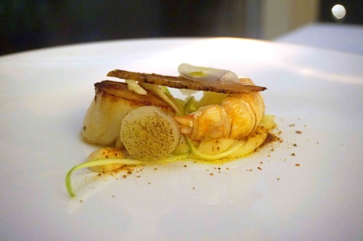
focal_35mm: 50
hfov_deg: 40.0
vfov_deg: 27.2
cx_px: 182
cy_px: 120
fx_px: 499
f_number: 5
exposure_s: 1/10
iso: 3200
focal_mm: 33
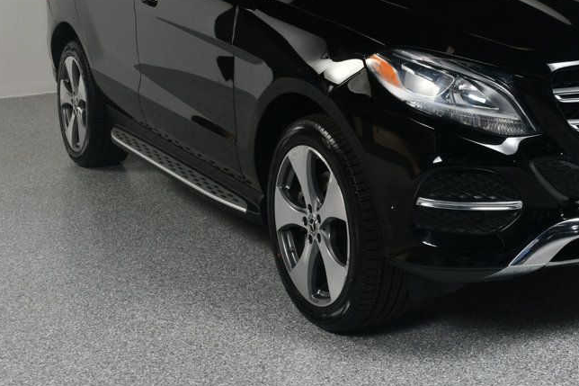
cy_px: 85
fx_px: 997
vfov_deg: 21.7
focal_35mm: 62
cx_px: 405
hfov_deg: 32.0
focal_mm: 26
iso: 100
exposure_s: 1/160
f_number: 10
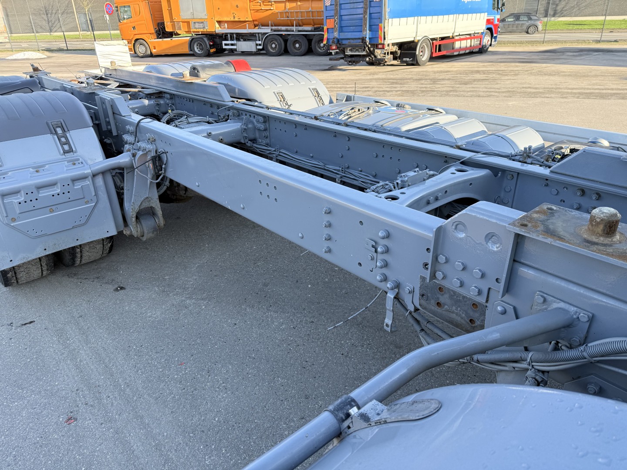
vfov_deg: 56.8
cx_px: 314
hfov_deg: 71.6
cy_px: 235
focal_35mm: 24
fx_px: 435
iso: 80
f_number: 1.78
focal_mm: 6.76
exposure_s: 1/602
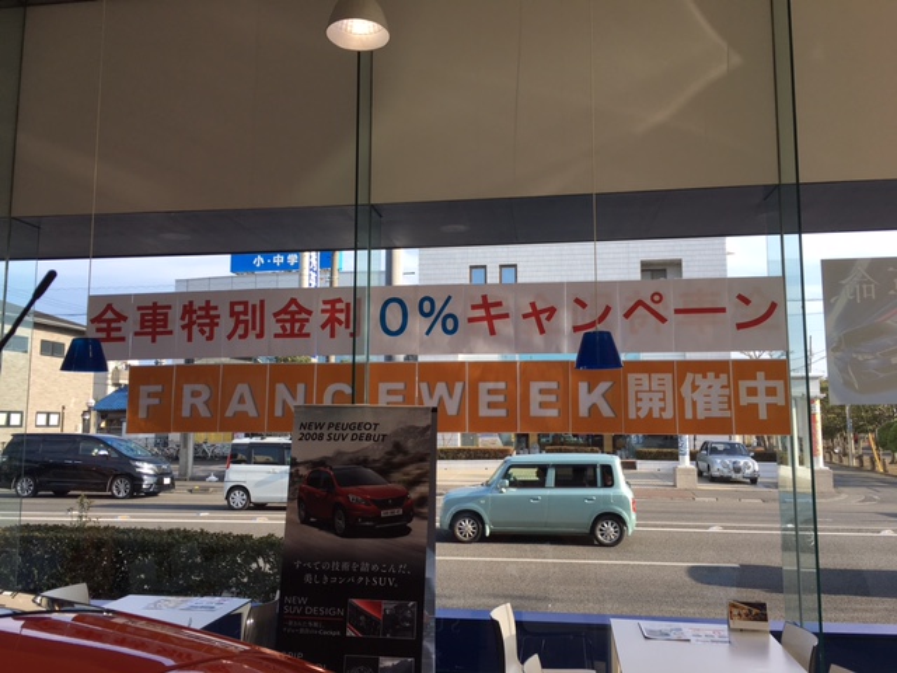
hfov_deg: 61.7
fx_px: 751
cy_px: 336
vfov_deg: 48.2
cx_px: 448
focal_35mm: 29
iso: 25
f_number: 2.2
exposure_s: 1/541
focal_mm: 4.15
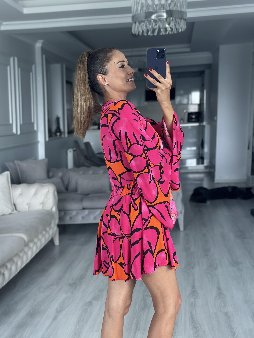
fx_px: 470
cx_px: 127
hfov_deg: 30.3
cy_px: 169
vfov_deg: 39.7
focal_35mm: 48
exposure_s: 1/81
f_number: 1.78
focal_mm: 6.86
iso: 125
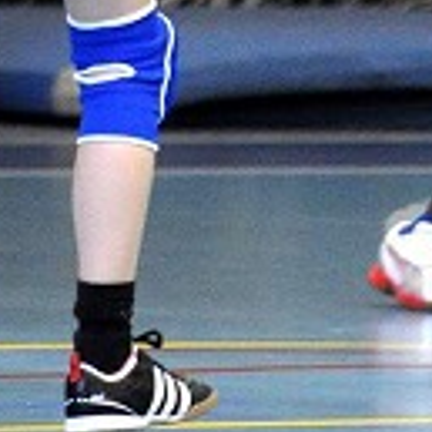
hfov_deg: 1.6
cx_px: 633
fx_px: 15531
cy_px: -201
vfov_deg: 1.6
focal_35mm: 1100
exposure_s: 1/250
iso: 1600
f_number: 3.5
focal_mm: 185
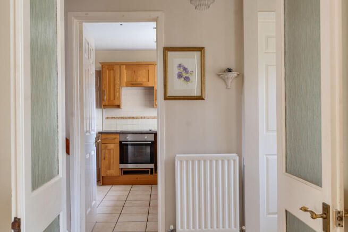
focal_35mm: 36
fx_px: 348
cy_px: 116
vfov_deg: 36.9
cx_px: 174
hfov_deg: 53.1
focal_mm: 24
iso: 100
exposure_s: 1/1.25
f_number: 8
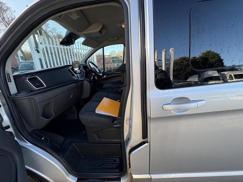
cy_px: 91
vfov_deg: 85.7
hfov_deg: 102.1
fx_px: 98
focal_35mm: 14
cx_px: 122
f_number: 2.2
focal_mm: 2.22
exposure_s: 1/114
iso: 40
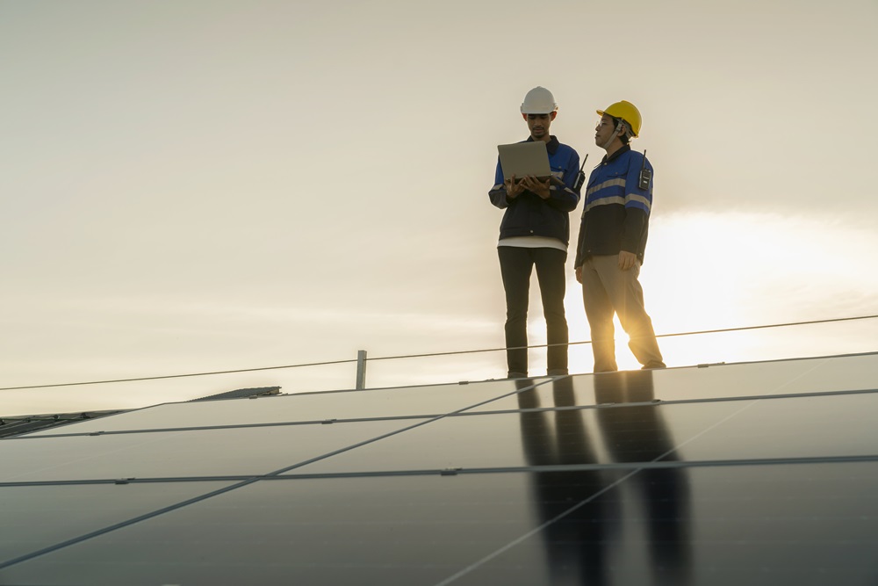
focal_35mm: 50
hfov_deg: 39.6
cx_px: 439
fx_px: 1220
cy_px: 293
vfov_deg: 27.0
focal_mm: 50
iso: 250
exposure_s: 1/1600
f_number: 4.5
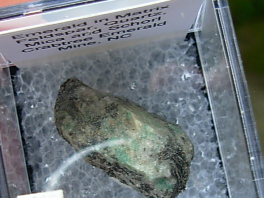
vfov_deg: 18.2
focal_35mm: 81
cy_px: 128
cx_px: 133
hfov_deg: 24.1
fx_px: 618
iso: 50
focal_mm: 6.3
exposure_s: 1/40.3
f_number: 2.9
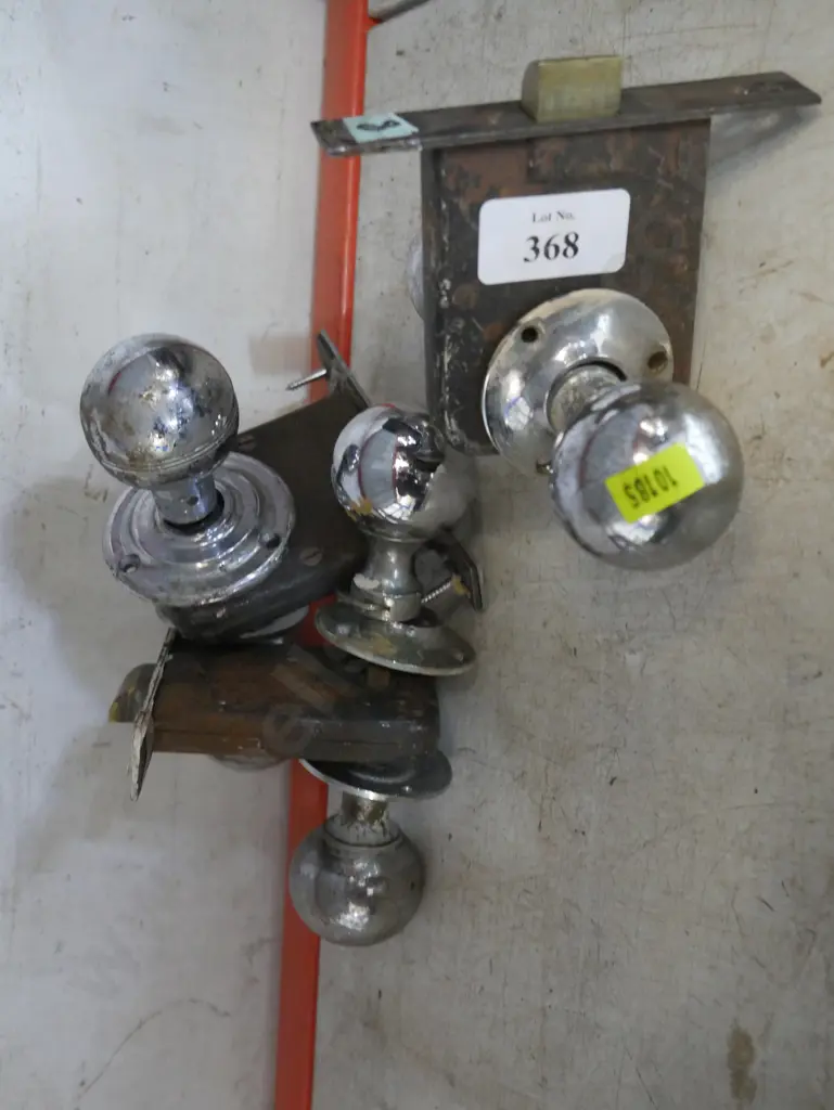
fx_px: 1541
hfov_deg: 30.3
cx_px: 417
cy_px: 555
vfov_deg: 39.6
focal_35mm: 48
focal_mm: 24
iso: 3200
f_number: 5.2
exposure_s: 1/30
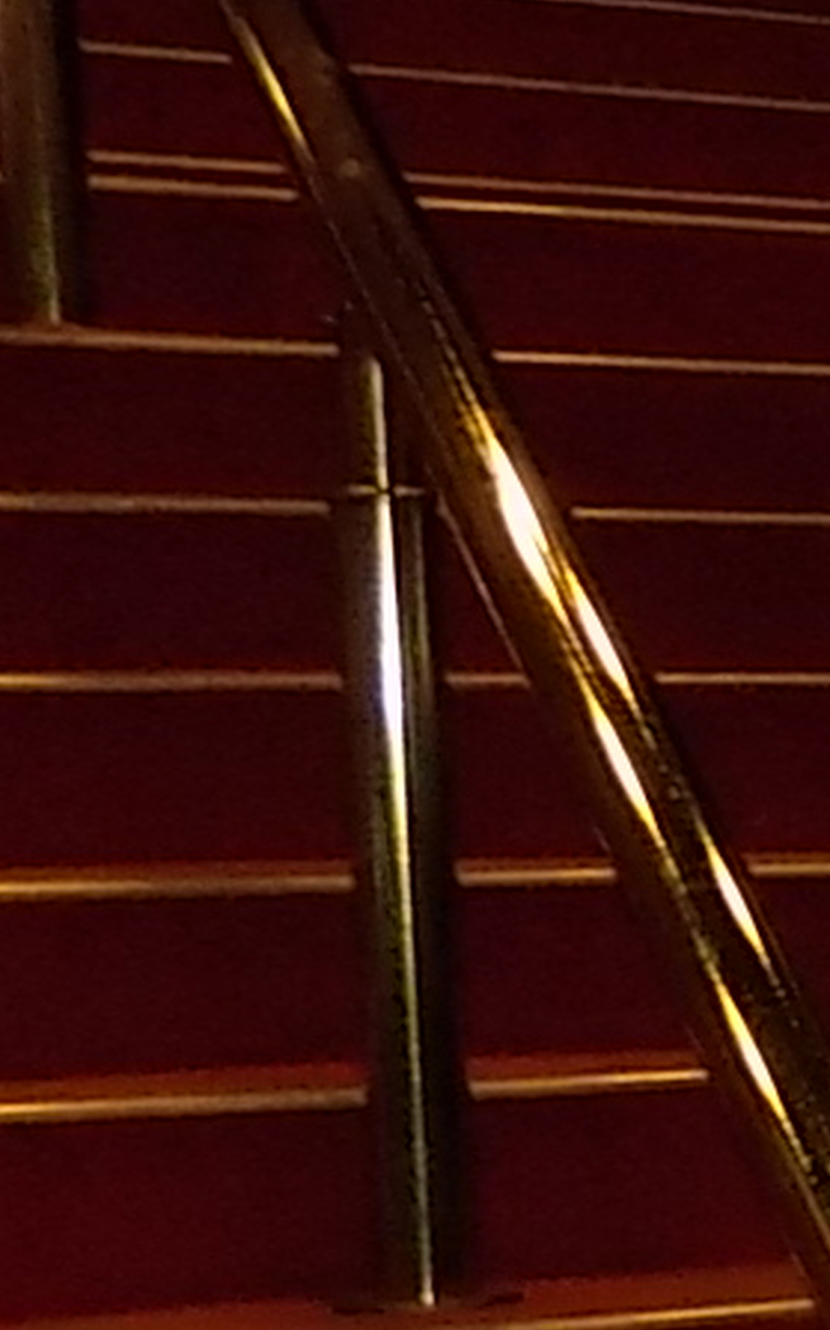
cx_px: 3255
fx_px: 4492
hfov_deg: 7.6
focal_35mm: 124
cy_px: 1163
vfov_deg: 16.6
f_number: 3.1
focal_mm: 4
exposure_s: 1/30
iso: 200
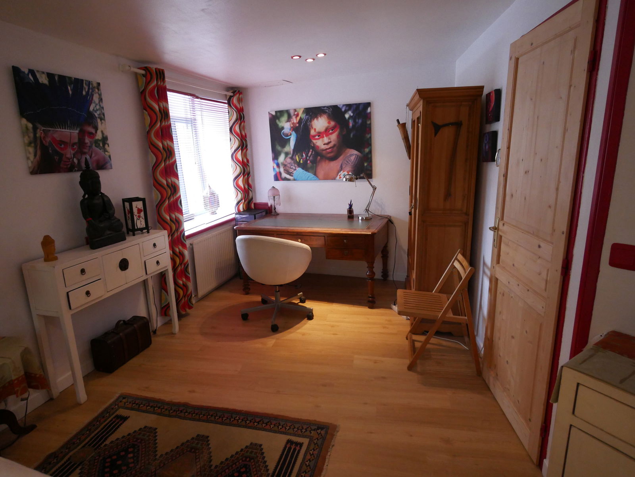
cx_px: 318
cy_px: 238
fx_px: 367
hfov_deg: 81.7
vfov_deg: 66.0
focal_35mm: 20
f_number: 4
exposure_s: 1/60
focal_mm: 10
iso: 2000
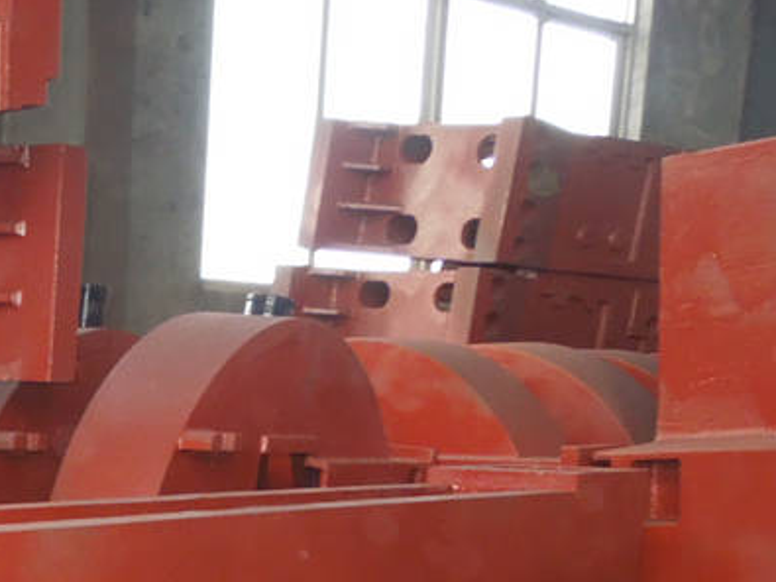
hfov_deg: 23.0
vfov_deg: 17.5
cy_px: 853
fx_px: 1703
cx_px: -214
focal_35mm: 76
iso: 450
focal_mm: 4.5
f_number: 3.3
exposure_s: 1/30
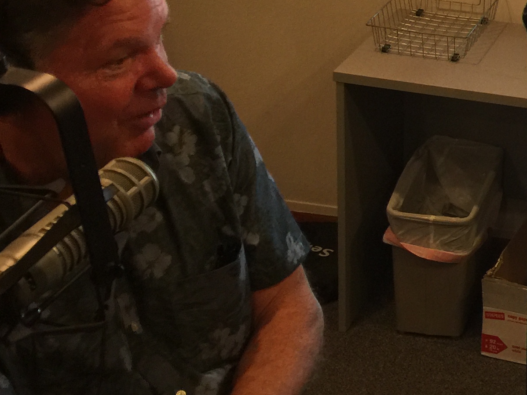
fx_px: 1203
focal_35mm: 79
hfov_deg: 22.0
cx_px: 698
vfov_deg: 18.4
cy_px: 51
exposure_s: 1/30
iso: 50
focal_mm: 4.15
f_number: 2.2
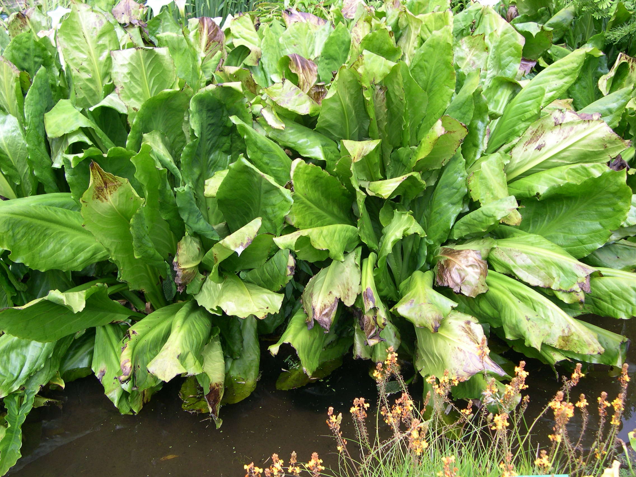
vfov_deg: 37.7
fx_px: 698
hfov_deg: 49.0
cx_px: 318
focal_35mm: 38
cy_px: 238
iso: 100
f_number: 2.8
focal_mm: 8
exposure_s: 1/314
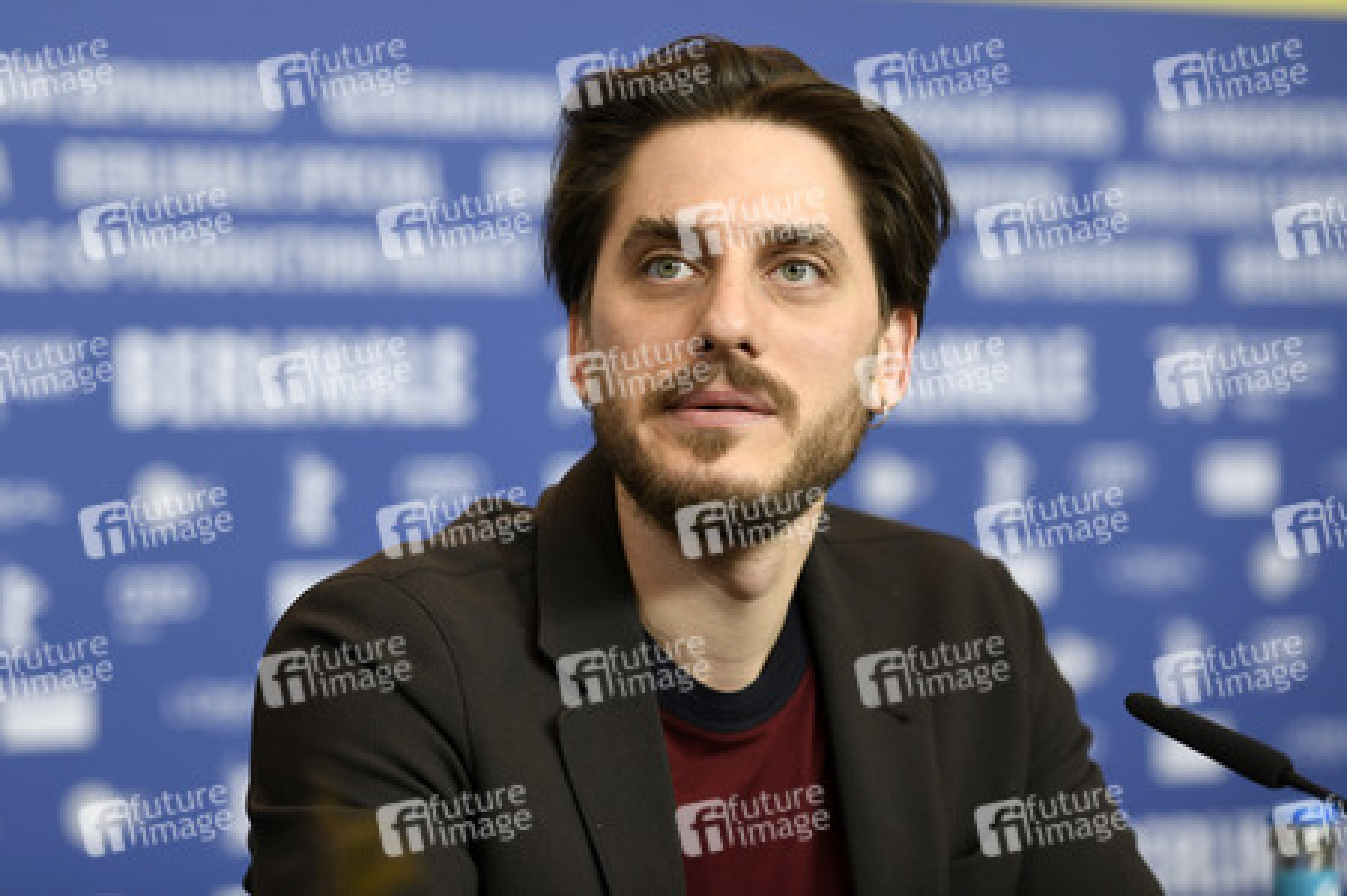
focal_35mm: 130
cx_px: 674
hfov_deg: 15.8
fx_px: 4860
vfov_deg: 10.5
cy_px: 448
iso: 800
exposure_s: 1/200
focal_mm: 130
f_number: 3.2
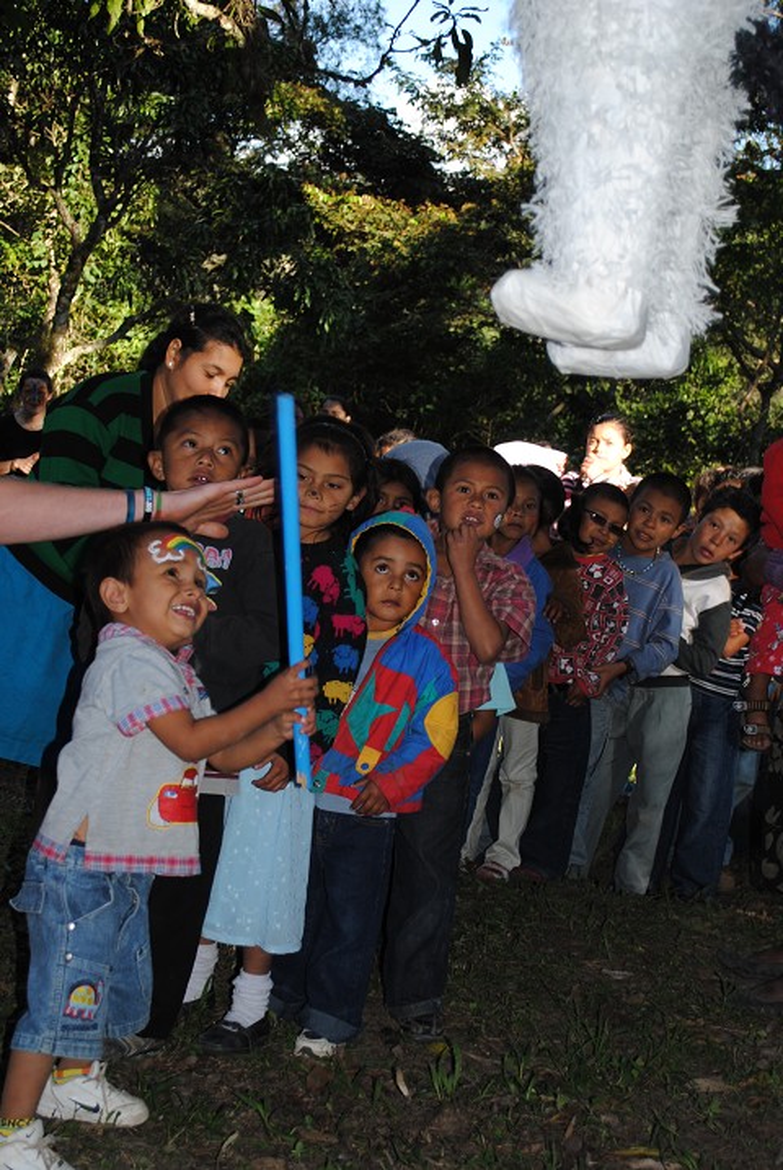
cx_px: 392
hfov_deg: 25.8
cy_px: 585
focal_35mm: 52
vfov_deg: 37.8
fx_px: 1708
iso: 100
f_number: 5
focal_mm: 35
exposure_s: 1/125
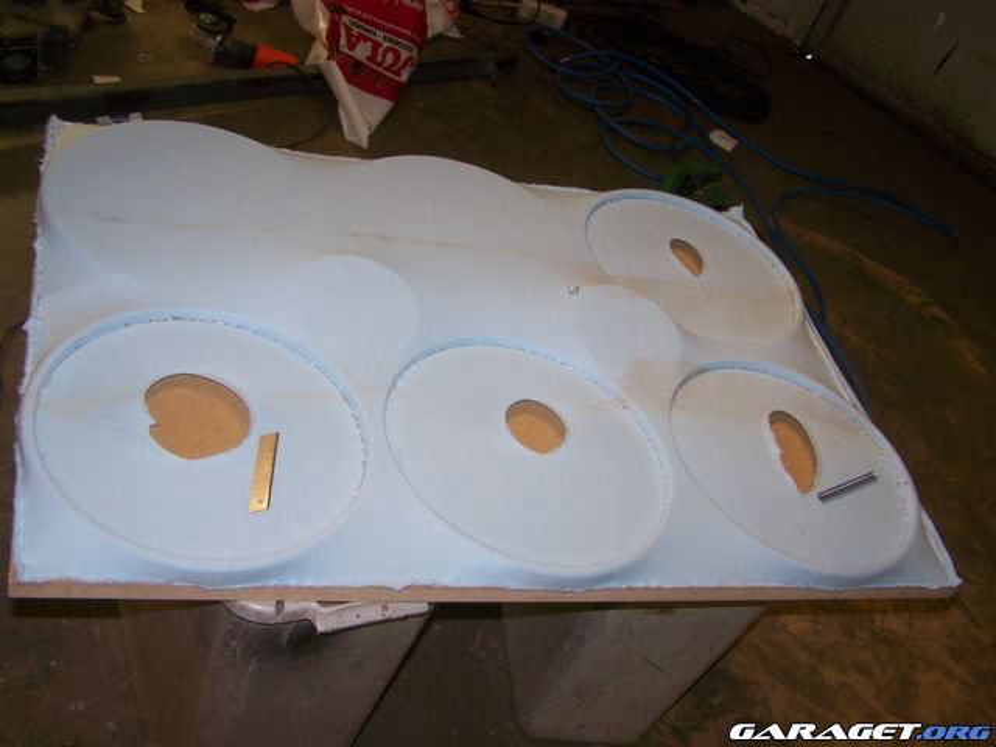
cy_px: 374
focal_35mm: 38
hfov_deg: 49.0
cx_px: 498
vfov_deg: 37.7
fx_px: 1093
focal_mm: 6.3
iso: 80
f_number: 2.8
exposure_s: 1/50
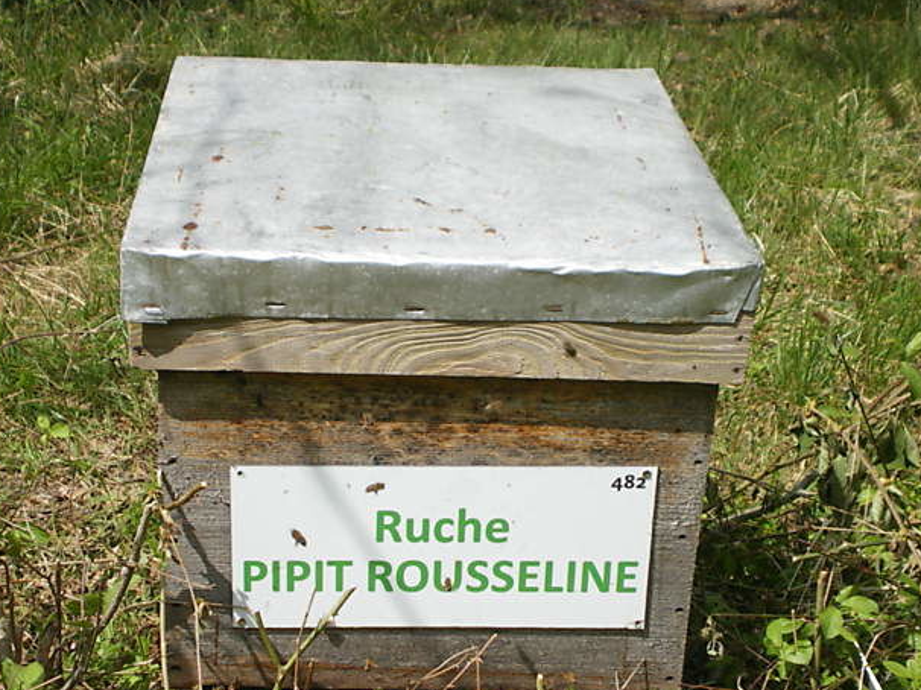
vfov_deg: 21.0
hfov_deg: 27.8
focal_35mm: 70
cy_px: 427
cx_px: 415
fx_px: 1862
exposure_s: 1/250
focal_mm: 9.3
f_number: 5.6
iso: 50
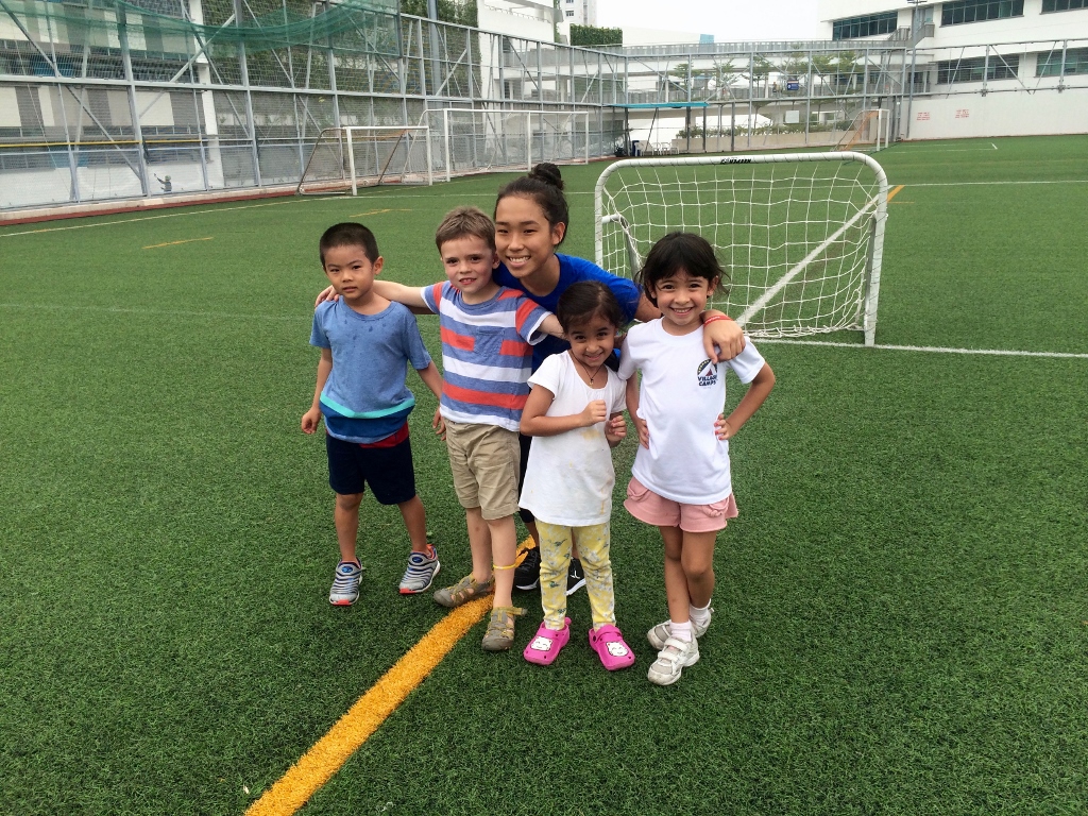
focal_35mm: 29
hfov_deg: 61.7
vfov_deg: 48.2
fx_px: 911
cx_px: 544
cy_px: 408
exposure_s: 1/820
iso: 32
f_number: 2.2
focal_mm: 4.15
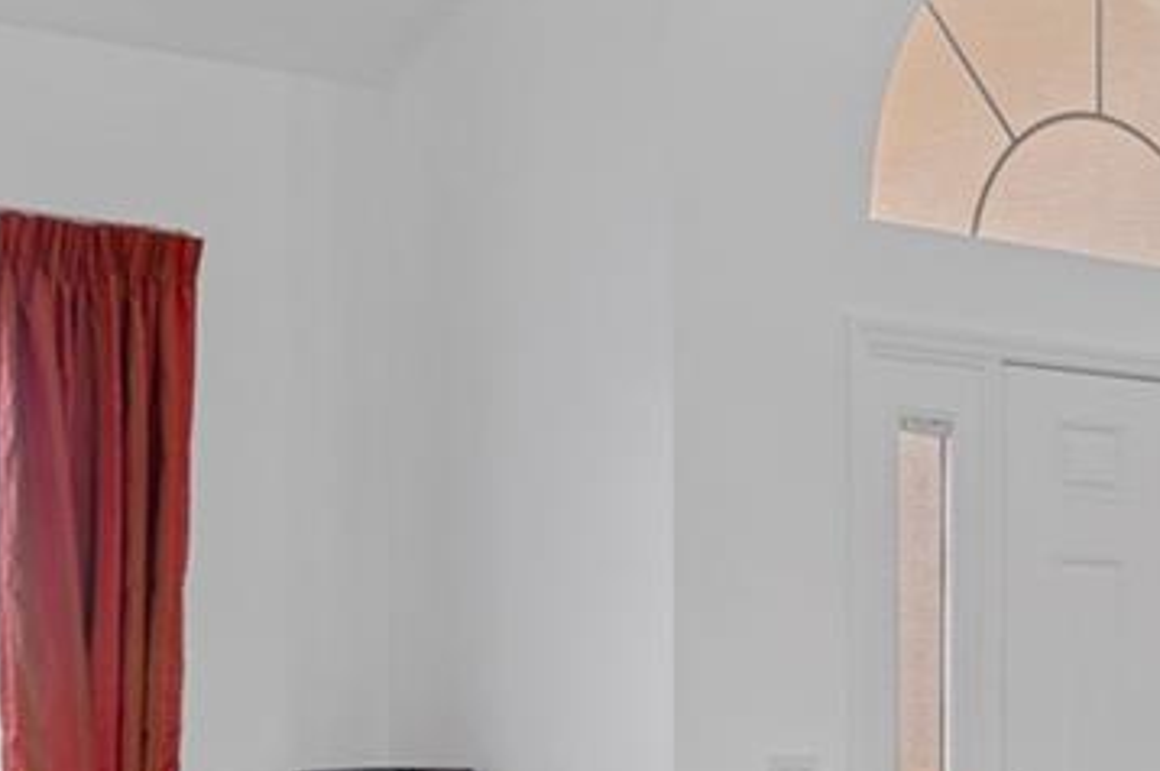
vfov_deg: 21.9
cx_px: 415
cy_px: 731
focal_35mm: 60
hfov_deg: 33.2
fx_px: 1932
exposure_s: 1/3
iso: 320
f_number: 8
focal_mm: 14
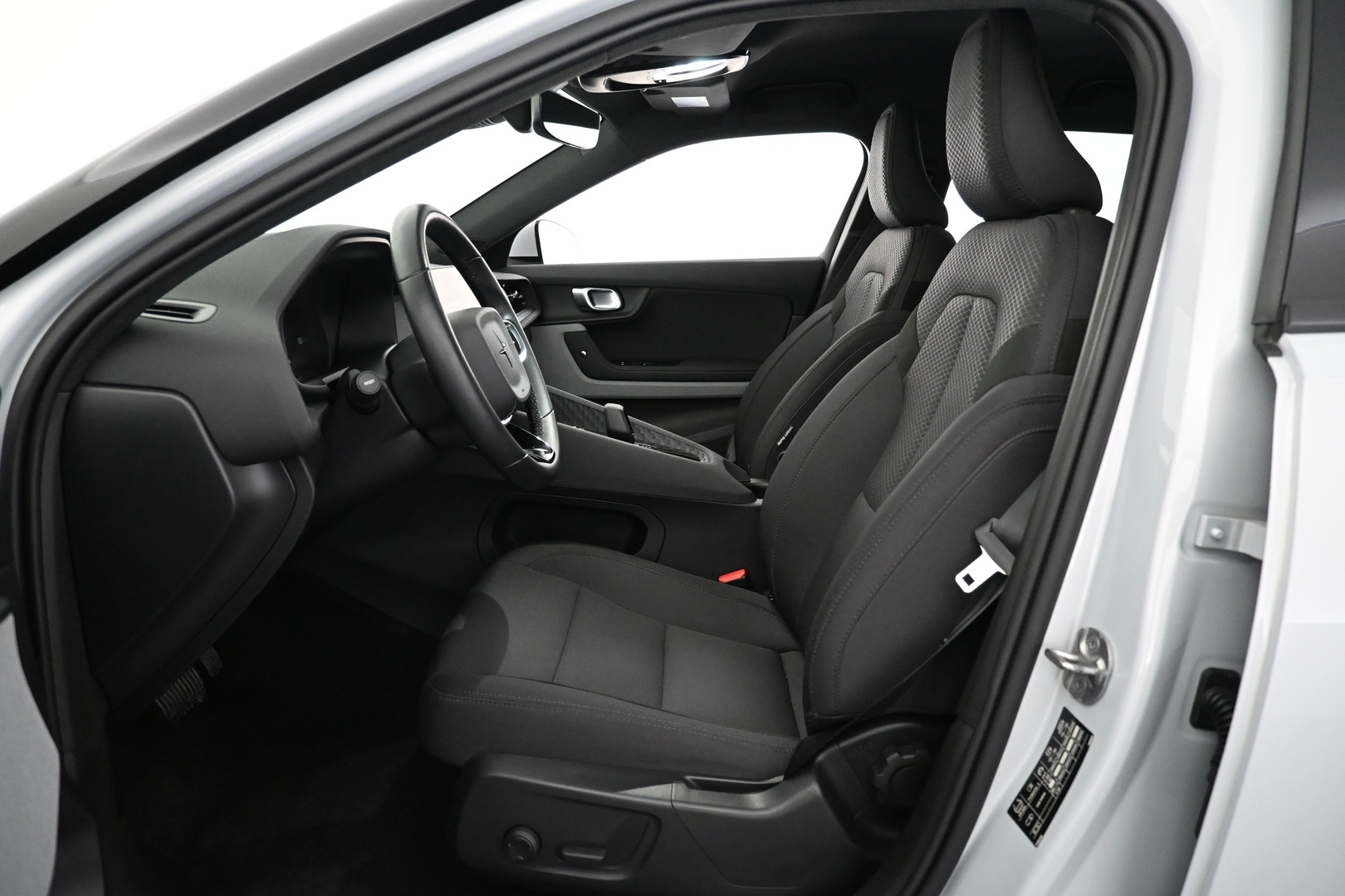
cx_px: 672
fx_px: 897
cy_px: 448
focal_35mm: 24
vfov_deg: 53.1
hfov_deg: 73.7
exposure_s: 1/60
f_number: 3.5
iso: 4000
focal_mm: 16
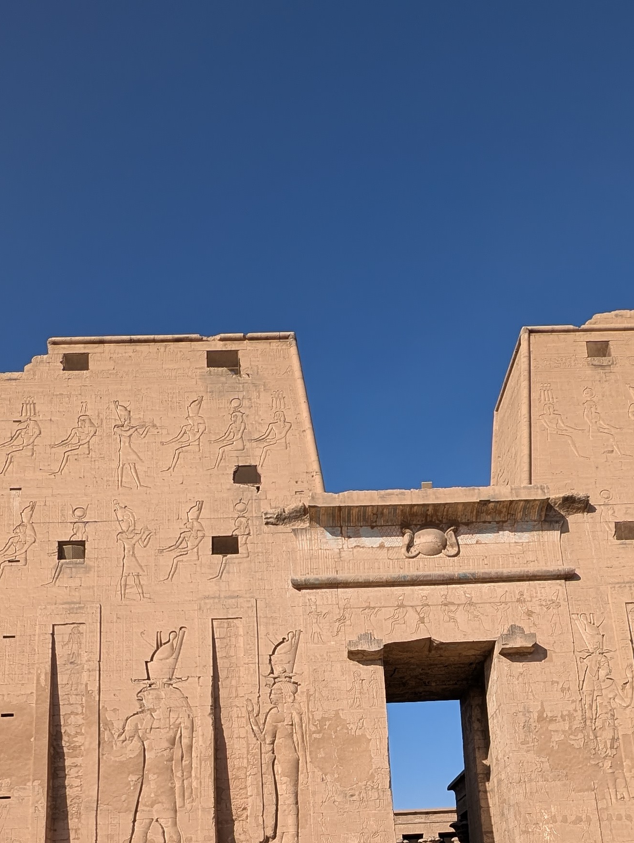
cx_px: 344
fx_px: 682
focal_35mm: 28
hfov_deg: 49.8
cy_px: 813
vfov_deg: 52.5
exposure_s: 1/2457
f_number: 1.95
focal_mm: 2.23
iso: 41
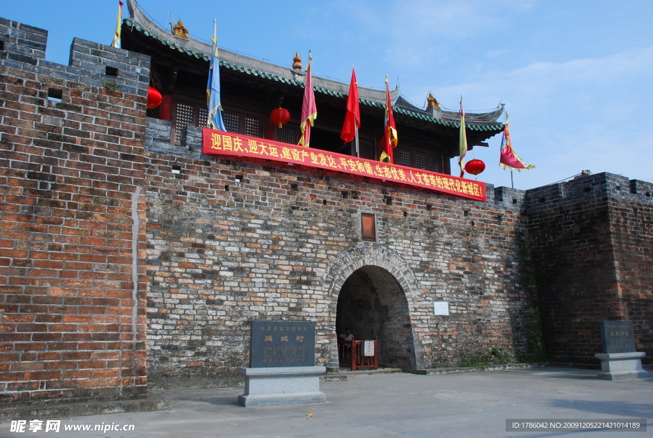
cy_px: 219
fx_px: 545
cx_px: 326
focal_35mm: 30
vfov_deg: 43.8
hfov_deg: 61.8
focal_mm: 20
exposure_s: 1/320
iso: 250
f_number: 9
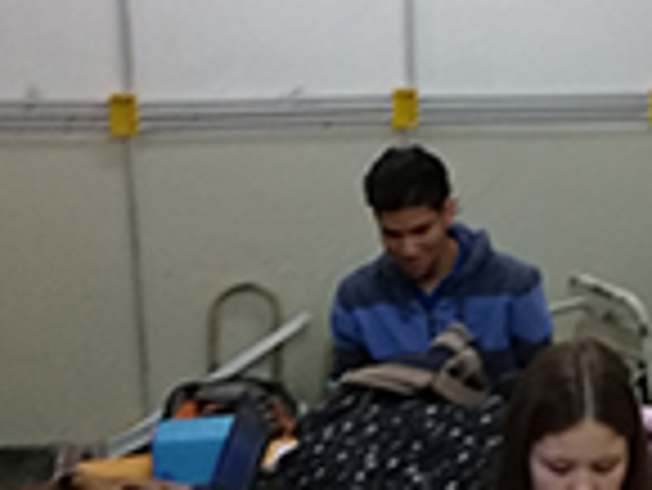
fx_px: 1395
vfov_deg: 19.9
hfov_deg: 25.1
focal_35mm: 74
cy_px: 261
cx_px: 639
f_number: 2.2
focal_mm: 3.3
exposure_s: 1/17
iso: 200
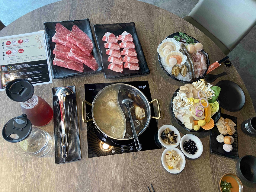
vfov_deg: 53.1
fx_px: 192
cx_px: 128
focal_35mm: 26
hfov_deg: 67.3
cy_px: 96
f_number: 1.8
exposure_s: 1/60
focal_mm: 4.25
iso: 100
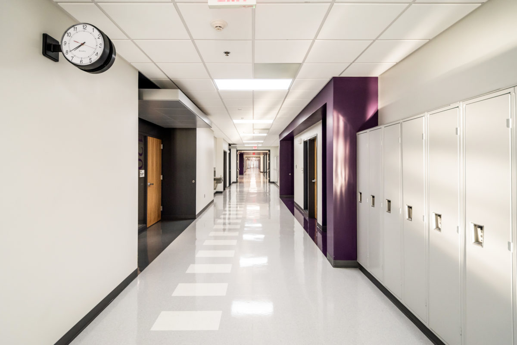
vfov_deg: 67.4
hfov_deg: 90.0
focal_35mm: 18
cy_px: 172
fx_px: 258
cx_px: 258
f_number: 5
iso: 400
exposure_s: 1/100
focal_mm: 12
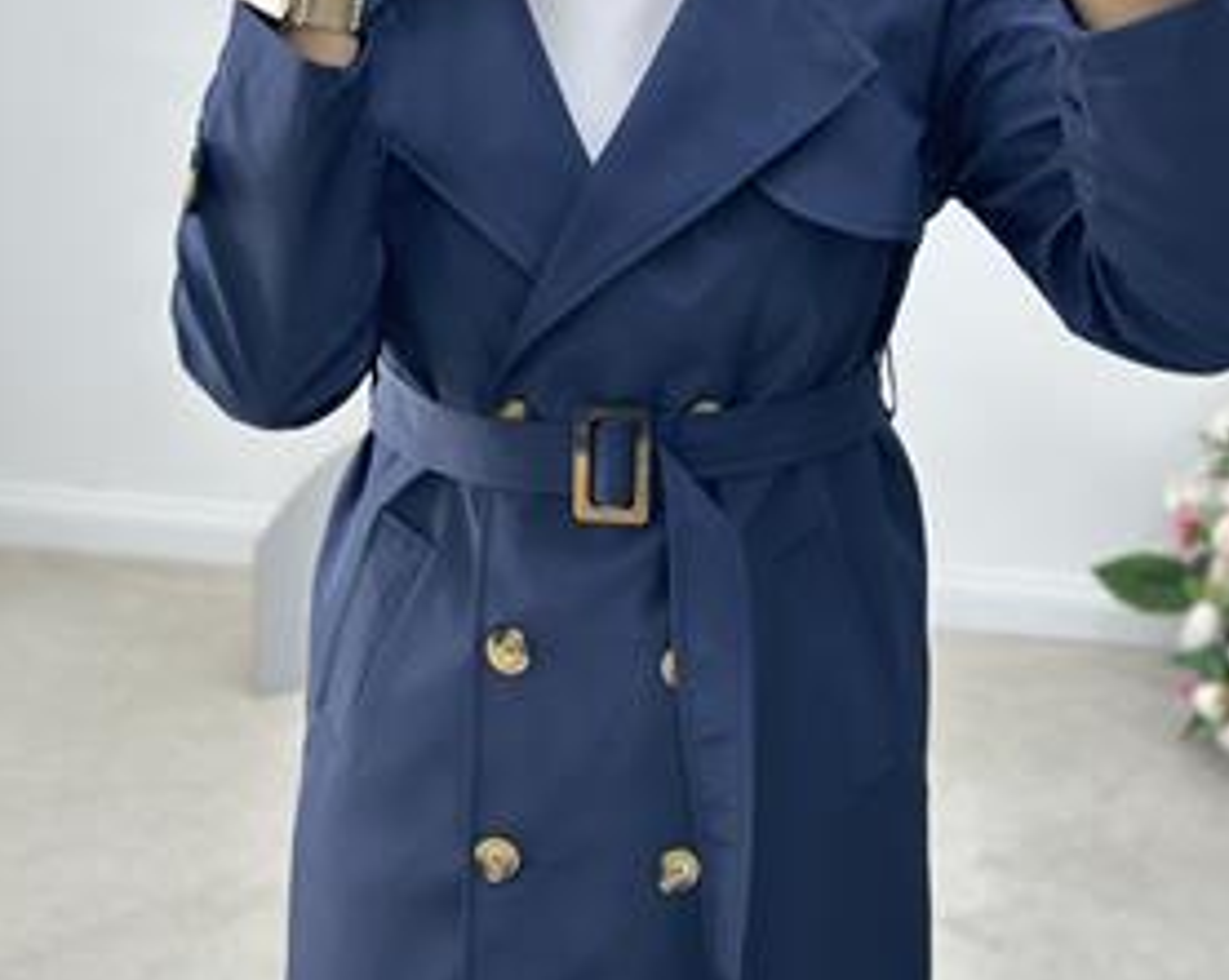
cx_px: 572
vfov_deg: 21.8
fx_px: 2543
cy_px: 592
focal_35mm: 70
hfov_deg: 27.2
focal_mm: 6.86
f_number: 1.78
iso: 64
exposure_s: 1/133
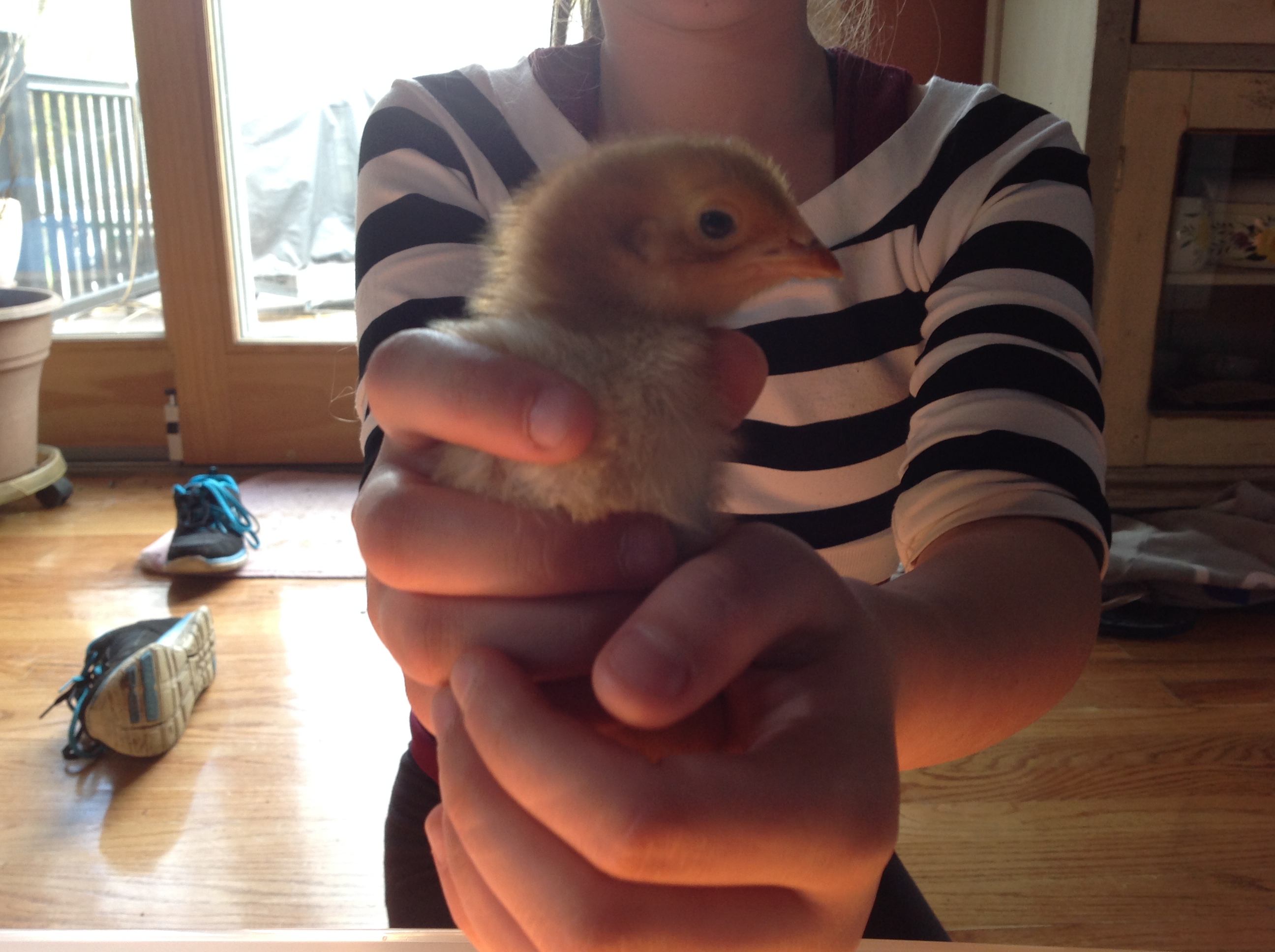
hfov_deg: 52.7
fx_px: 1287
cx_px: 638
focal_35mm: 35
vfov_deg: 40.6
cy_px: 476
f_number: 2.4
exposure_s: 1/30
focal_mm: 4.28
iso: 64
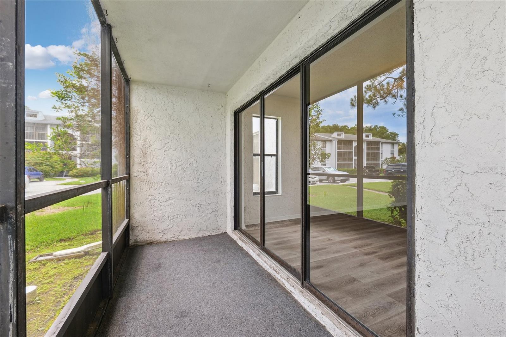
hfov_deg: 104.3
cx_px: 253
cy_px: 168
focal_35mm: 14
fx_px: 197
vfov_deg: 81.2
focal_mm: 14
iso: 400
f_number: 8
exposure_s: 1/40
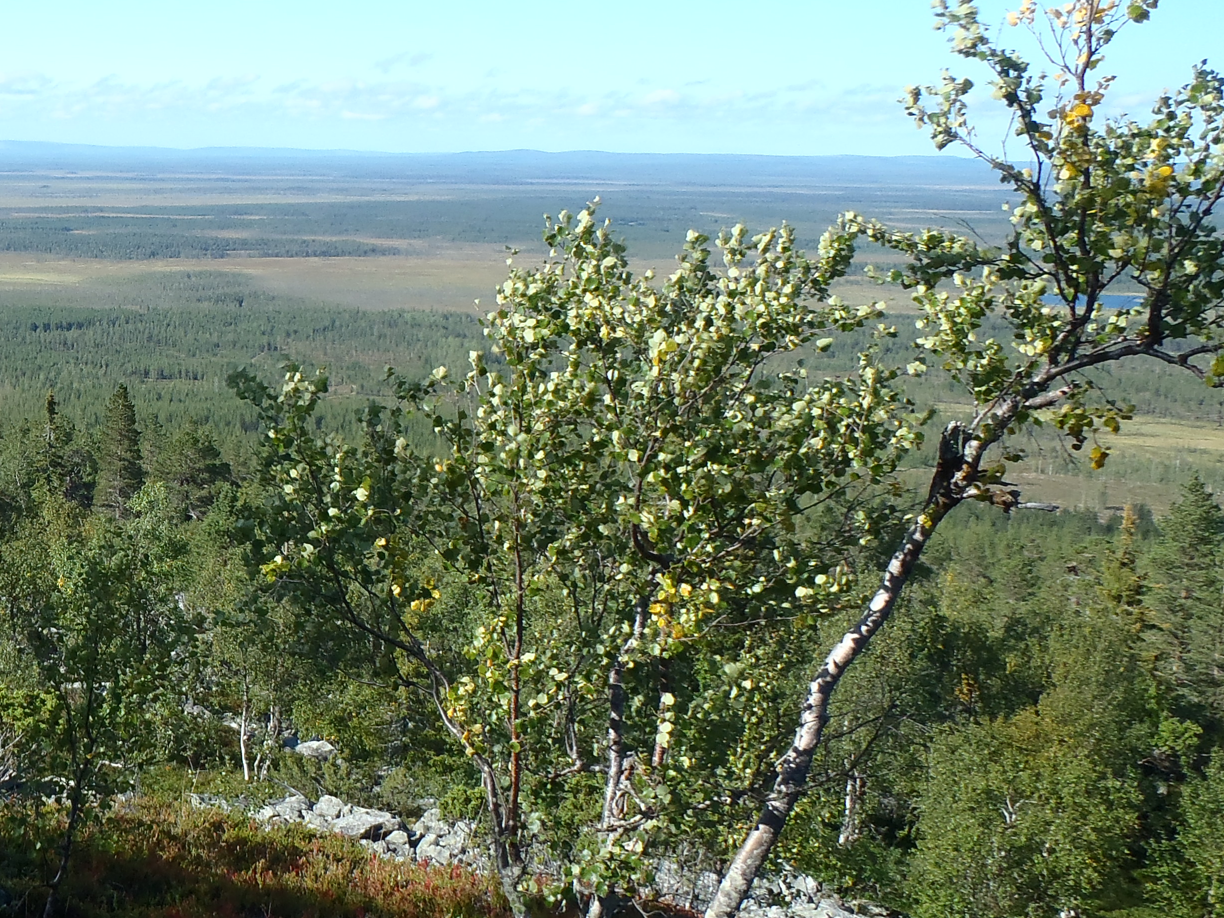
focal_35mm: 49
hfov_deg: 36.9
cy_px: 325
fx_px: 1733
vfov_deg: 29.5
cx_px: 167
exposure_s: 1/60
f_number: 11
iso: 125
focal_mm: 5
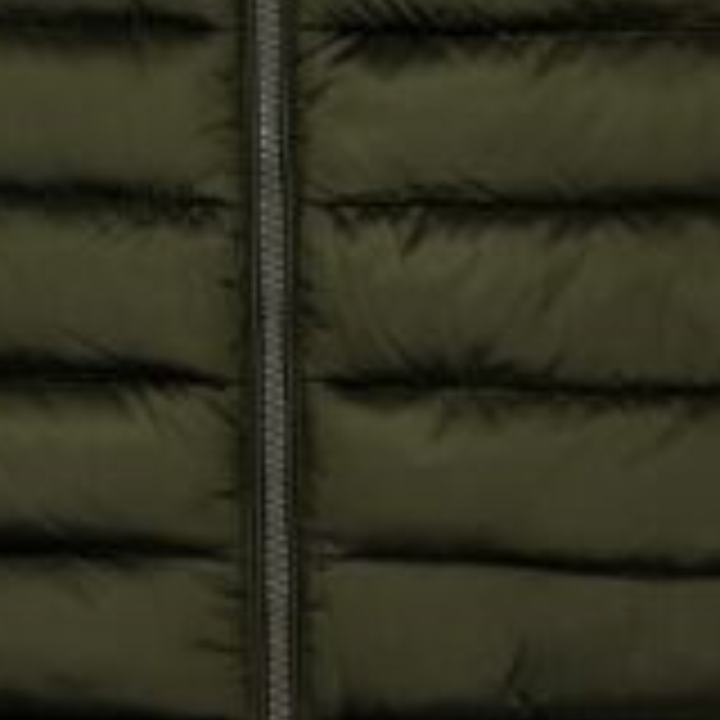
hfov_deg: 15.1
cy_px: -536
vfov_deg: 13.7
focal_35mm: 115
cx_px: 207
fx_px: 2706
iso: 80
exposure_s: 1/50
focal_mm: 5.1
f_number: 1.6
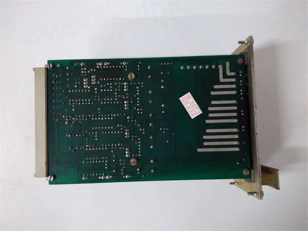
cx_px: 154
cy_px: 116
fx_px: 240
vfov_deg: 51.4
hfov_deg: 65.3
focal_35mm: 27
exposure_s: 1/33
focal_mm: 3.79
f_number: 2
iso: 674
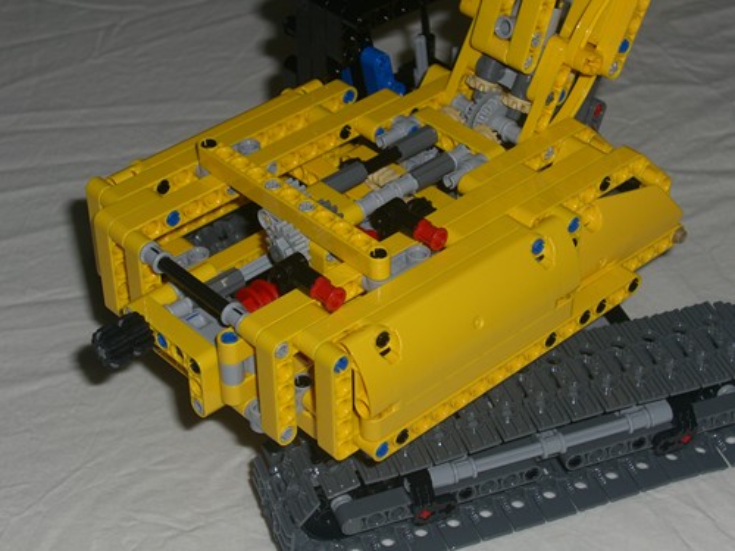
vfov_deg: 18.9
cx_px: 368
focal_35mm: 78
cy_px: 276
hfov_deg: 25.0
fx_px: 1656
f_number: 4.3
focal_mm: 16.3
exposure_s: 1/60
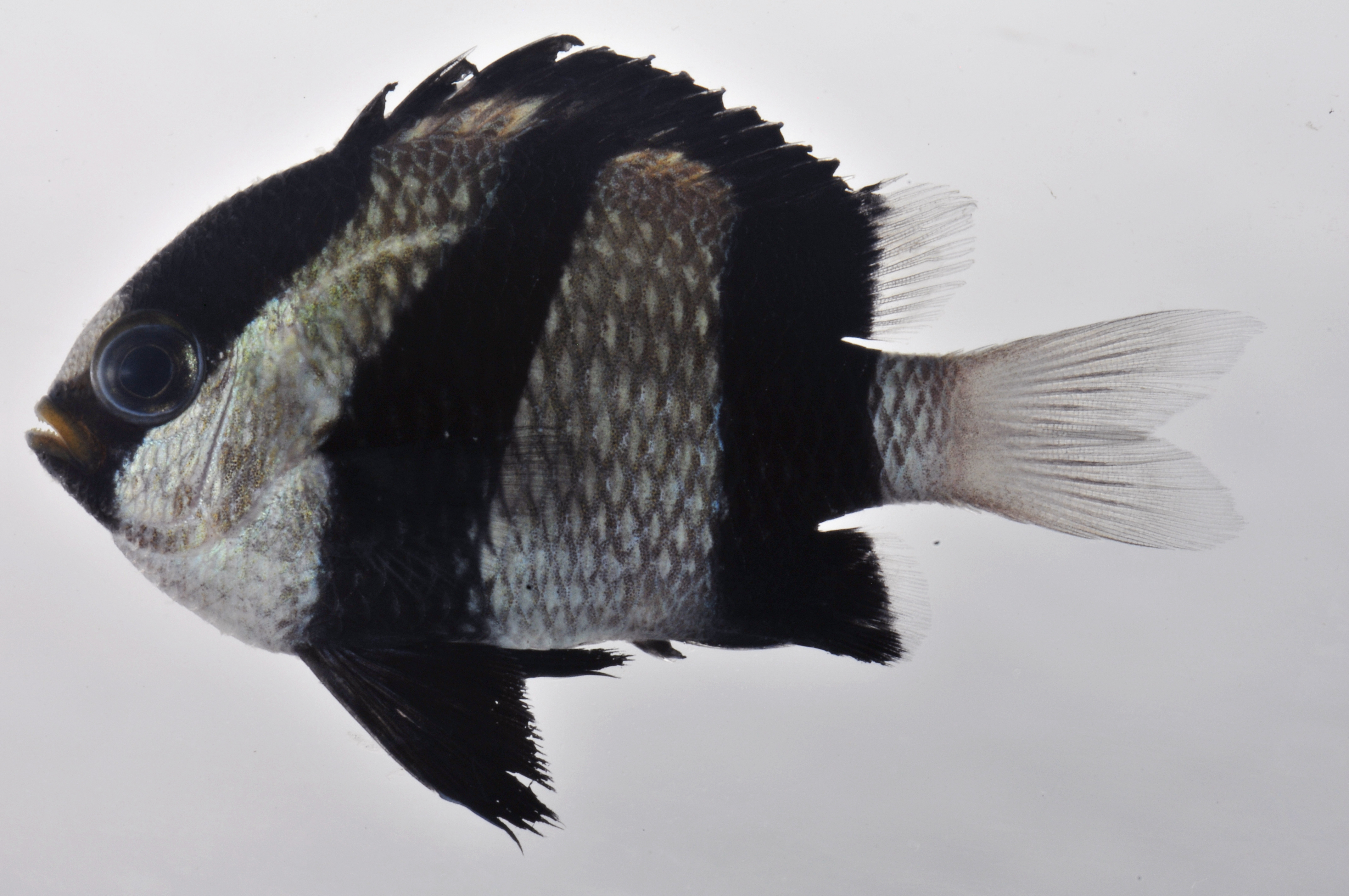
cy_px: 448
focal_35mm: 158
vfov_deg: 8.7
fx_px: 5895
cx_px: 674
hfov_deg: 13.1
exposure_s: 1/60
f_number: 36
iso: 200
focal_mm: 105
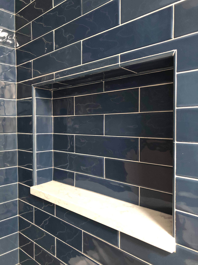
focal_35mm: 28
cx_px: 99
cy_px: 132
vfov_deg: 63.4
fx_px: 214
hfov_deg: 49.7
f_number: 1.8
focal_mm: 3.99
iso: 80
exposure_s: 1/6
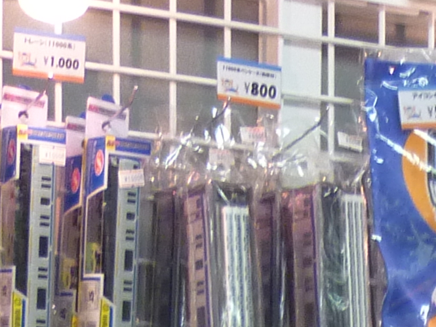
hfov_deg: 10.7
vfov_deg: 7.7
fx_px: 2280
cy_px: 750
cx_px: 548
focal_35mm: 181
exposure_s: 1/30
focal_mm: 5.5
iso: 200
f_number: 2.8
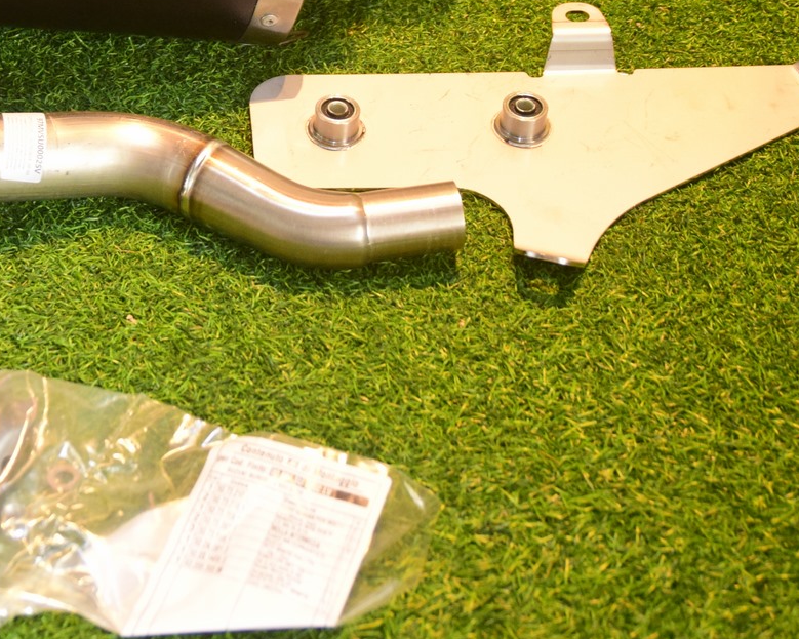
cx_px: 123
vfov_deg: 18.8
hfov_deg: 23.1
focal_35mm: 81
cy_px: 157
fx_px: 1915
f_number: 4
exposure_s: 1/50
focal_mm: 28
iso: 2000
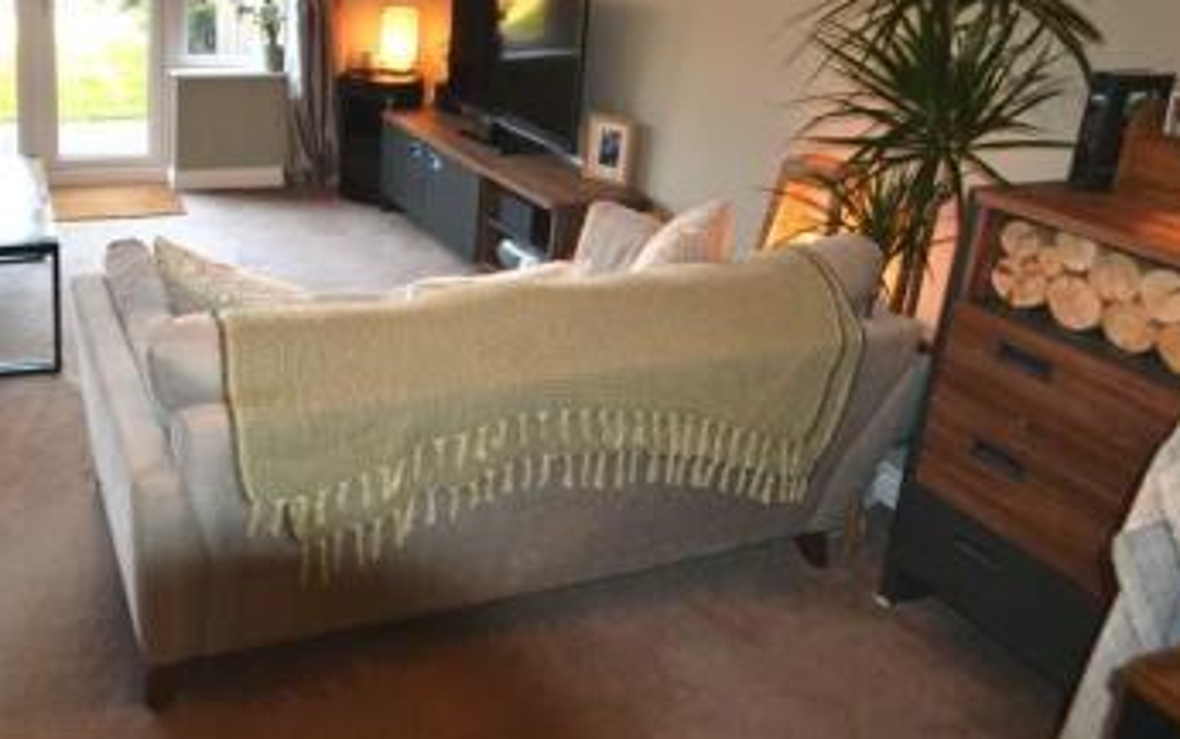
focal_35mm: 29
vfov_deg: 41.1
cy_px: 135
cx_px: 323
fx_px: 933
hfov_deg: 61.7
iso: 400
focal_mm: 10
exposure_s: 1/80
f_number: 4
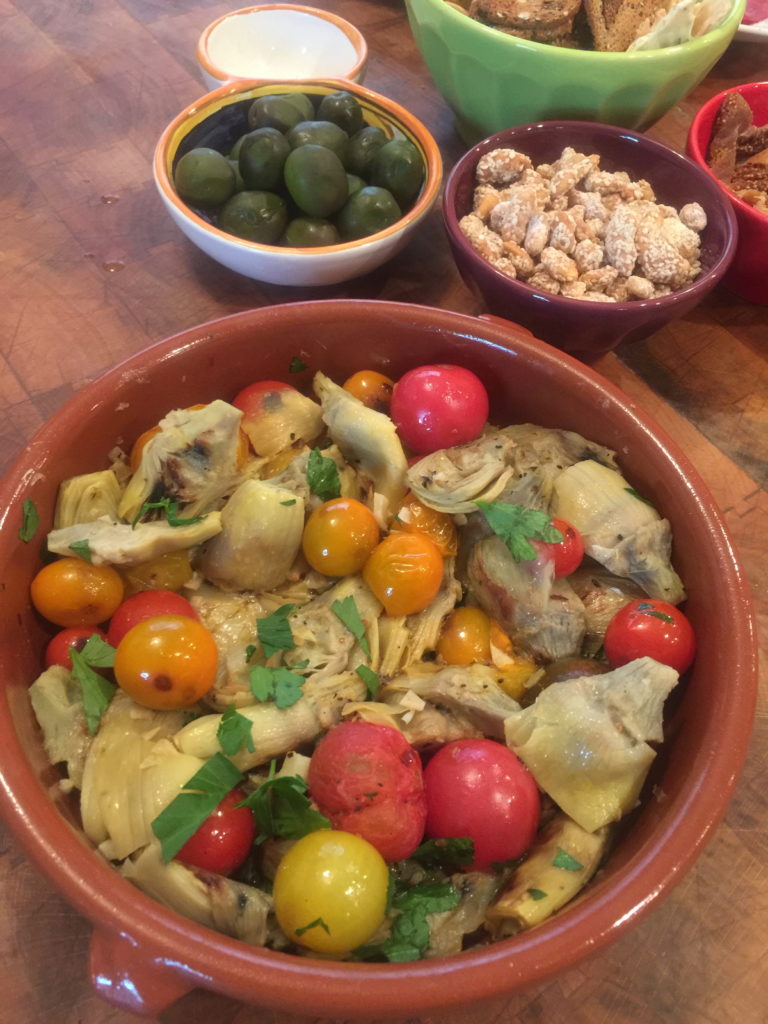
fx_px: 858
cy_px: 512
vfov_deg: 61.7
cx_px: 384
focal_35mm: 29
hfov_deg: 48.2
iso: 125
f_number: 2.2
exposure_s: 1/15
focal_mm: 4.15
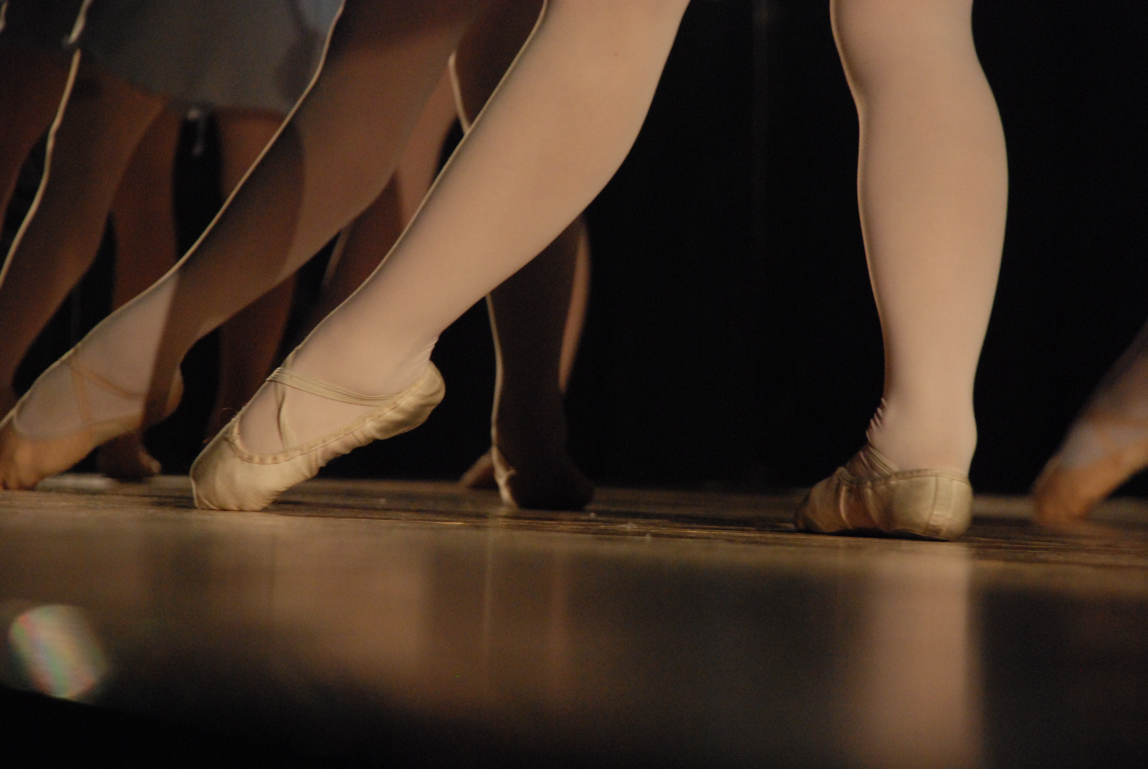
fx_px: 6465
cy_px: 384
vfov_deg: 6.8
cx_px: 574
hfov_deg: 10.1
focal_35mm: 202
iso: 1600
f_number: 5.6
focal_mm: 135
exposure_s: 1/100
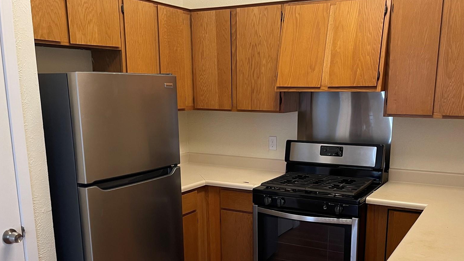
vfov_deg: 32.3
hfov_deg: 55.1
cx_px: 262
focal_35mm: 36
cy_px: 190
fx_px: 443
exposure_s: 1/60
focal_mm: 5.1
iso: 160
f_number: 1.6
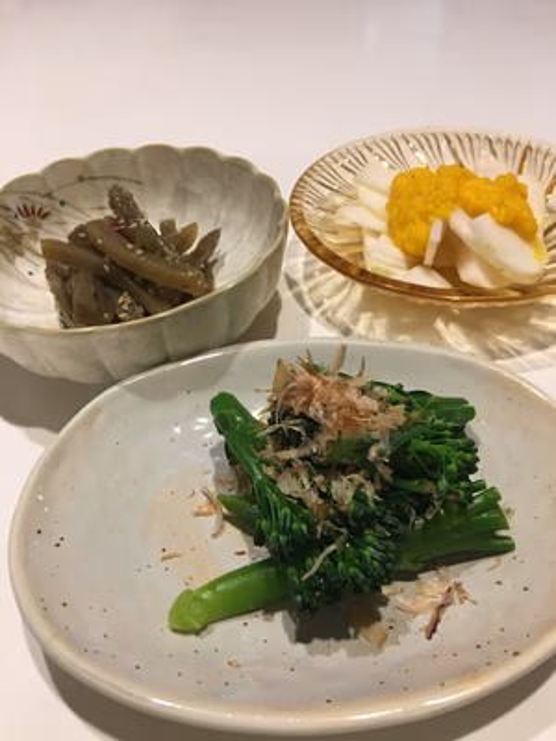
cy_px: 370
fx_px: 621
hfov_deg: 48.2
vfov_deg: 61.7
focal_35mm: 29
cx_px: 278
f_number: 2.2
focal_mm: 4.15
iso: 80
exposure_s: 1/17
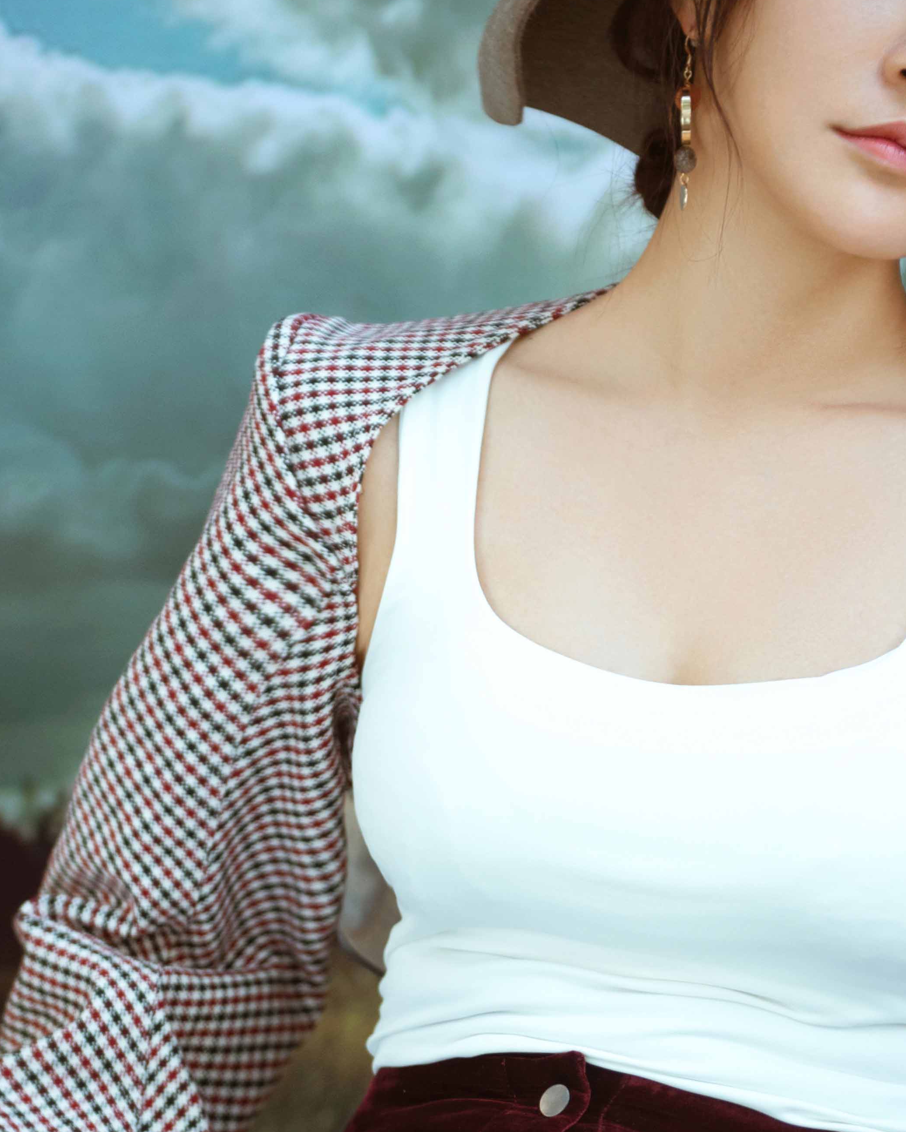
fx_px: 4223
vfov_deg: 15.2
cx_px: 573
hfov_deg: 12.2
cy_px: 879
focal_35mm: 126
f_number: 2.8
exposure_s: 1/125
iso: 1000
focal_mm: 58
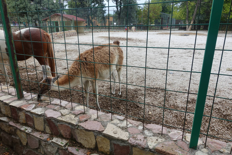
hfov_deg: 73.7
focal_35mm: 24
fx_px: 155
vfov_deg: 53.1
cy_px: 78
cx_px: 116
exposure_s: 1/100
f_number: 5.6
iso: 125
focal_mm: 8.8
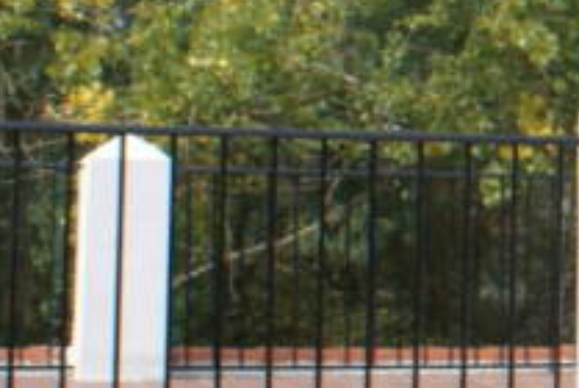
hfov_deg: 10.4
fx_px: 2706
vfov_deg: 8.2
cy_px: 69
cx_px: 1432
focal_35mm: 168
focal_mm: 20
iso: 100
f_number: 10
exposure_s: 1/125
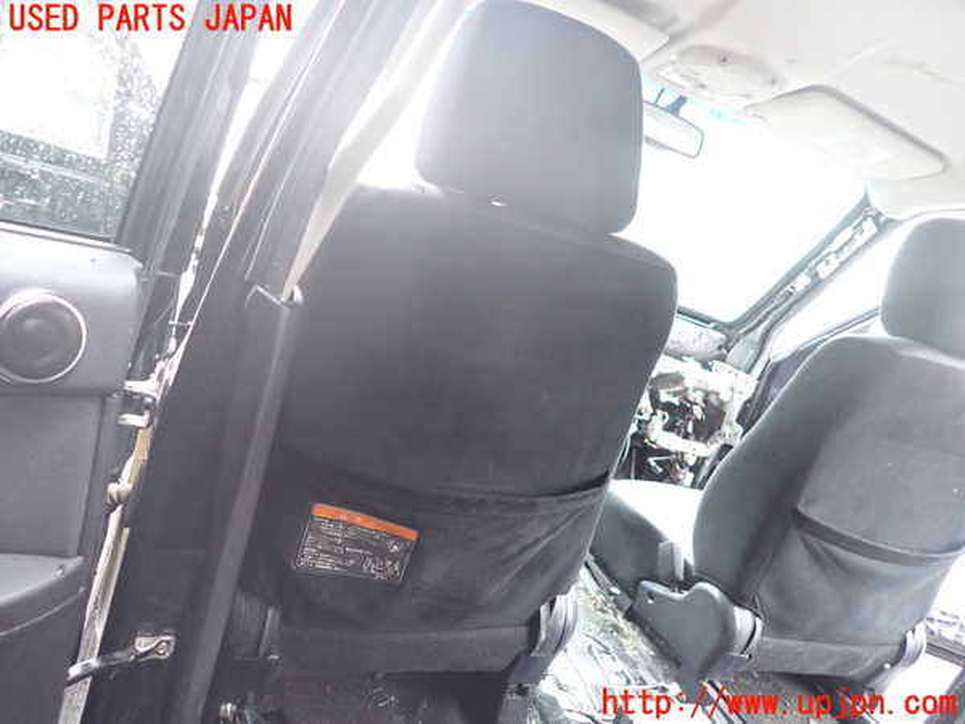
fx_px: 697
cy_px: 362
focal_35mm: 25
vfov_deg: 54.9
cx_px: 482
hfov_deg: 69.4
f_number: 2
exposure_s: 1/30
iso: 640
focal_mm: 4.5
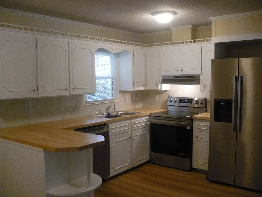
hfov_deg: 52.6
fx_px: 265
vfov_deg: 40.7
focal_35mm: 35
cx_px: 131
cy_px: 98
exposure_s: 1/60
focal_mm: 5.8
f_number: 2.8
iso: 400
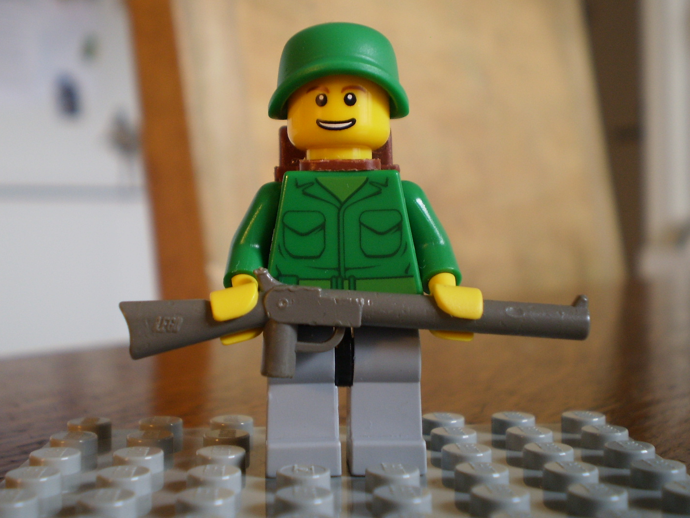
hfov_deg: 40.4
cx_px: 333
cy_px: 235
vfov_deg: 30.9
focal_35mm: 47
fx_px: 937
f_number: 3.5
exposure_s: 1/8
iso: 125
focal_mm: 7.4
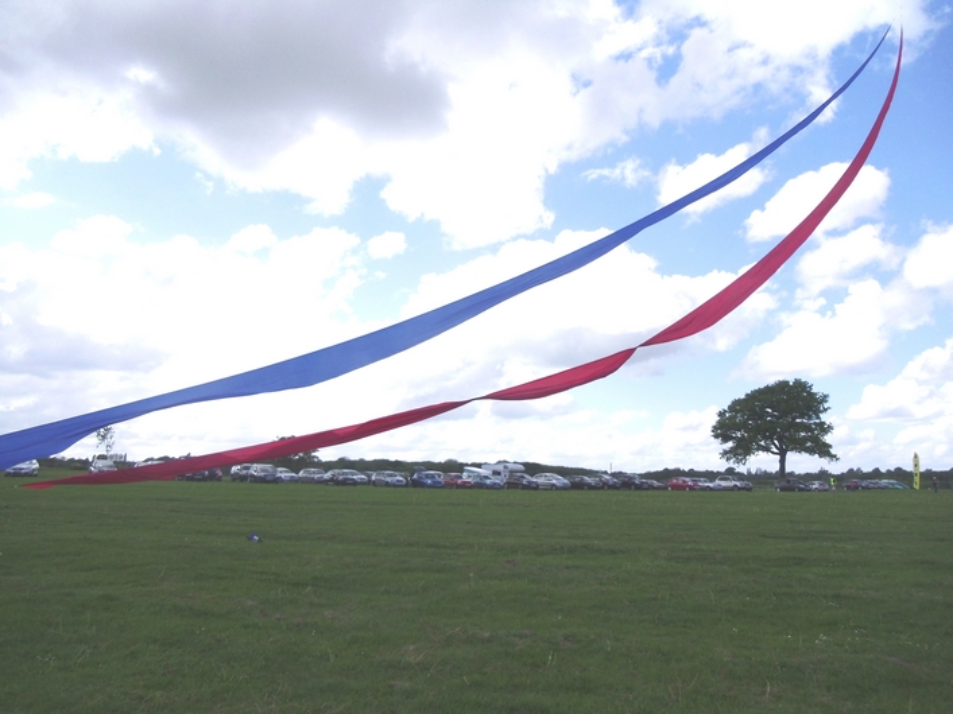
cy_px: 357
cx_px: 476
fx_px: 853
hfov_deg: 58.4
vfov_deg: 45.4
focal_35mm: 31
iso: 80
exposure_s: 1/224
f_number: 9.5
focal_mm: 5.6
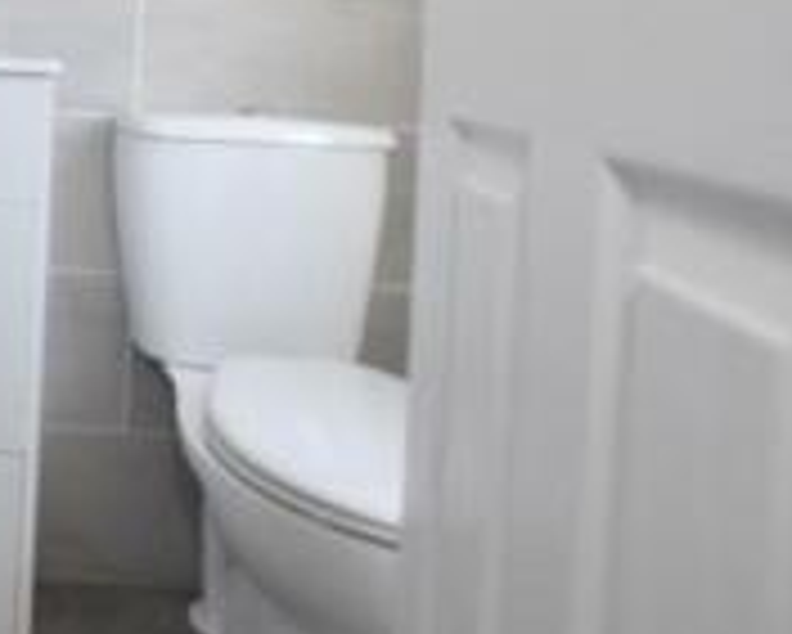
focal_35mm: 38
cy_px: 7
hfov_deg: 34.9
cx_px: -216
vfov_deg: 35.6
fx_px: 891
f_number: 3.5
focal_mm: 10
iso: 800
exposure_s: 1/250
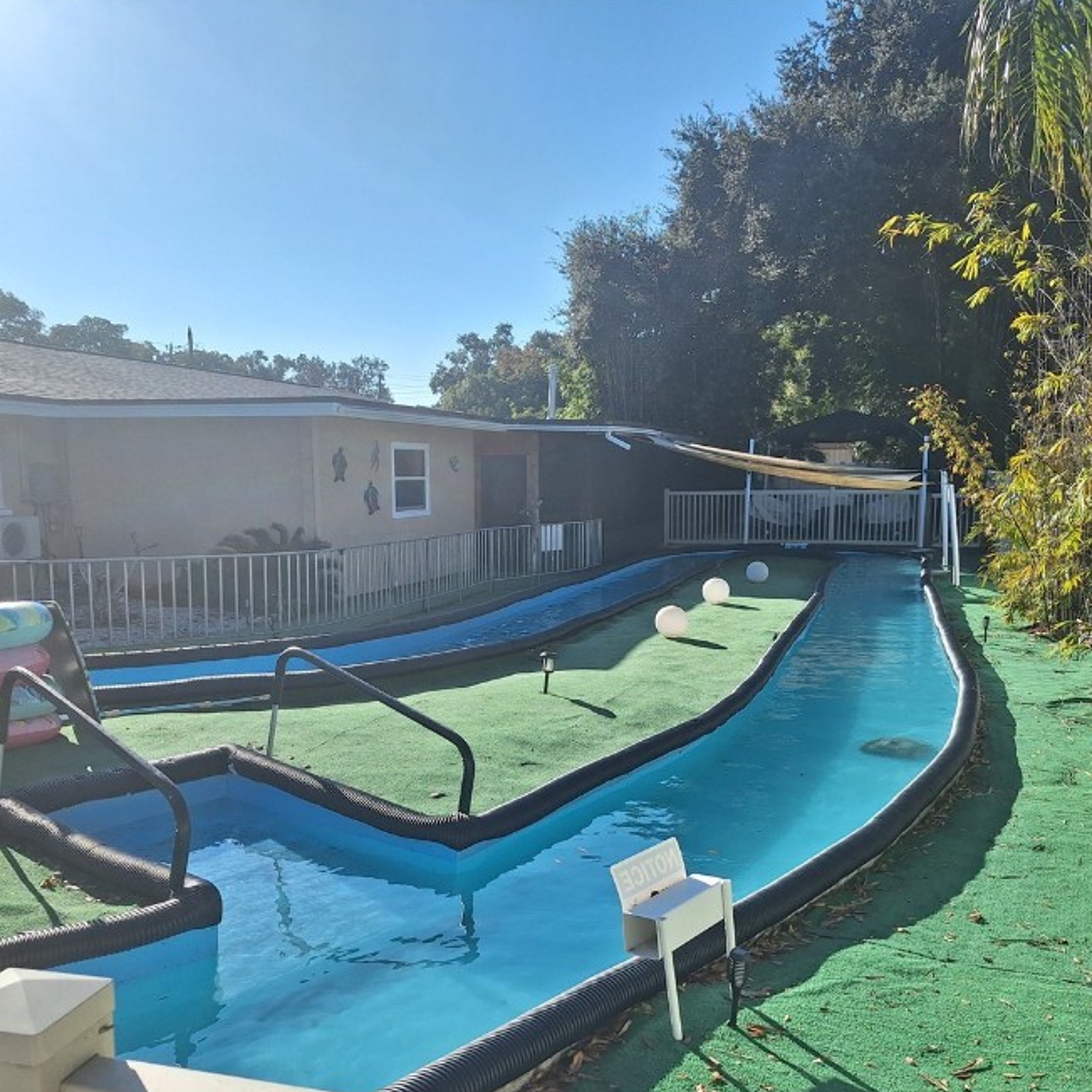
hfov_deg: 51.1
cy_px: 639
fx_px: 1142
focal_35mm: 32
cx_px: 540
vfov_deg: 50.9
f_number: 1.8
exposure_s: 1/3497
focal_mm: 5.54
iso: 40
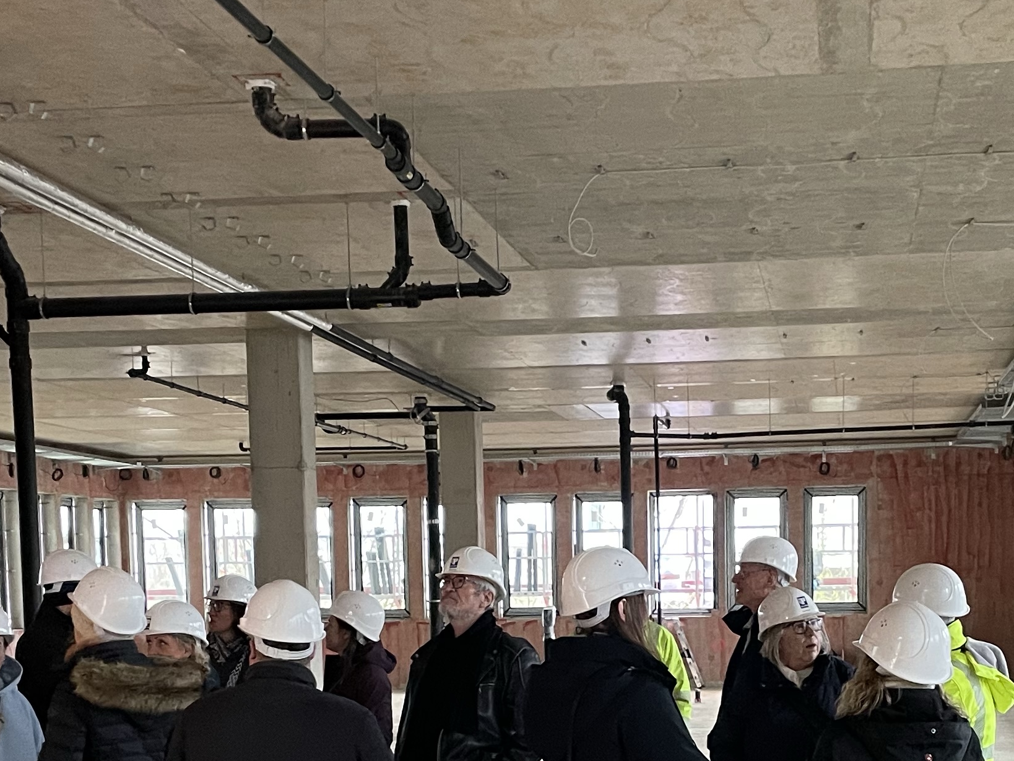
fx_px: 1875
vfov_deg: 22.1
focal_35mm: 64
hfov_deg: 30.2
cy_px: 752
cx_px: 589
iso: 320
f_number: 1.6
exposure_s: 1/50
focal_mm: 4.2
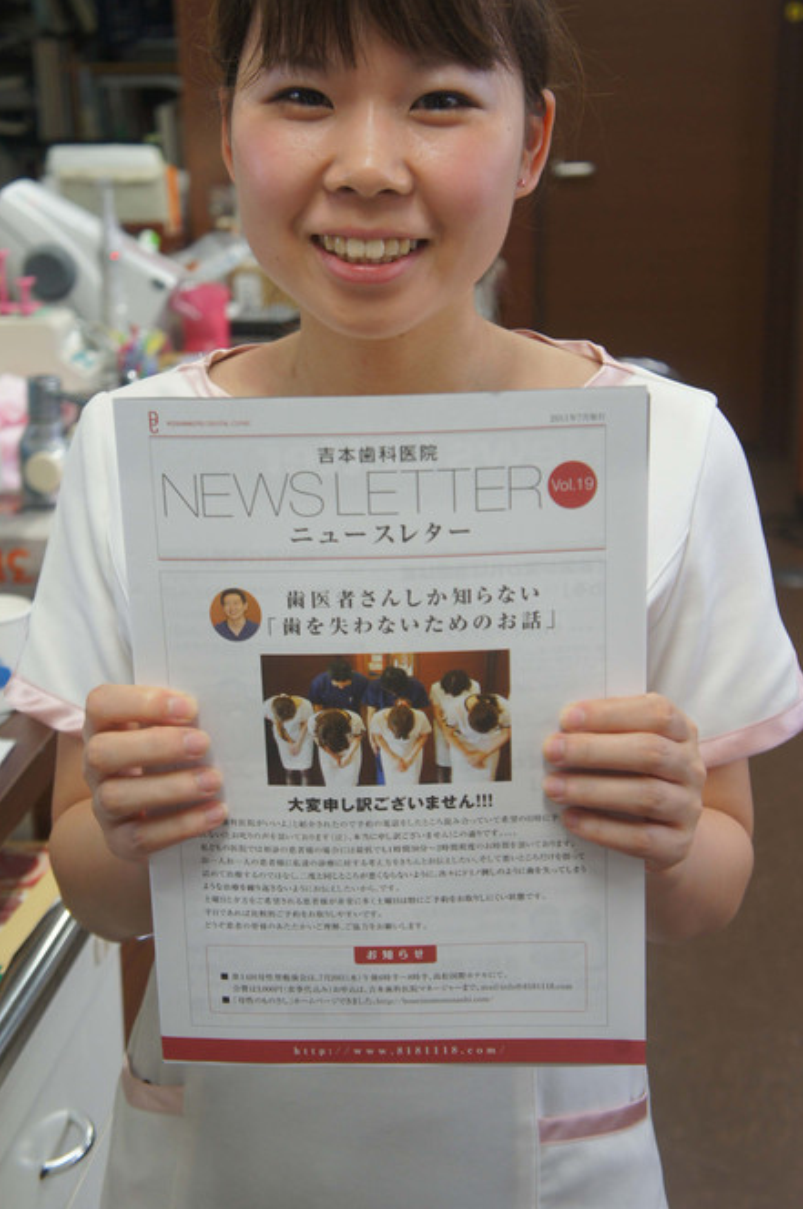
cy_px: 538
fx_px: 1763
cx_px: 427
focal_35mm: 53
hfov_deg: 25.7
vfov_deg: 37.8
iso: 400
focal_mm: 31
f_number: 4.5
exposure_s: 1/50
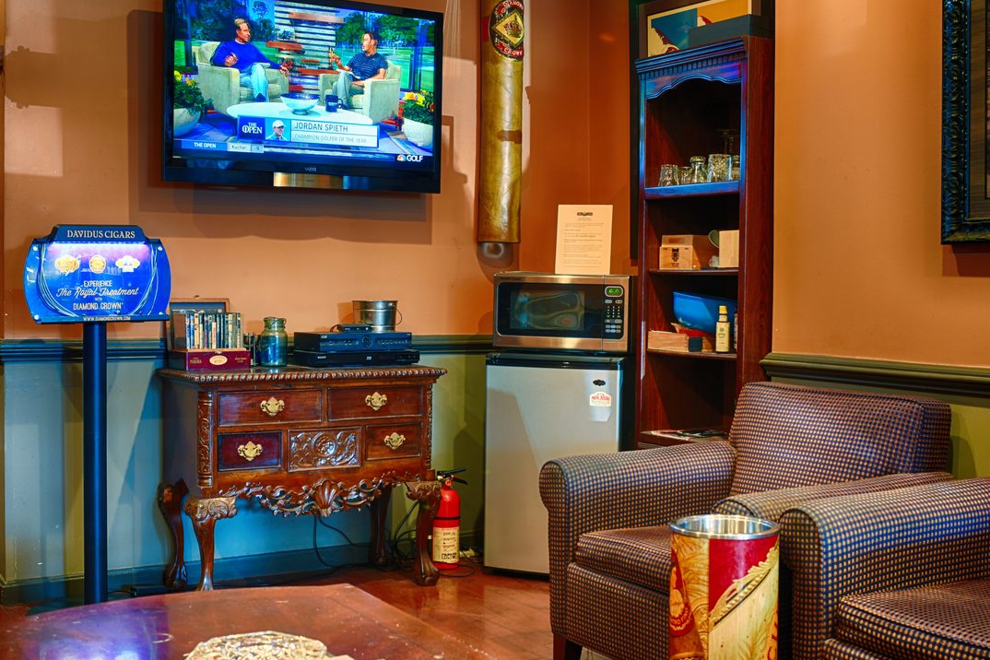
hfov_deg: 45.4
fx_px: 1182
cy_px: 324
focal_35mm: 43
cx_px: 499
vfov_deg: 31.2
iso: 400
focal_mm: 28
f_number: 8
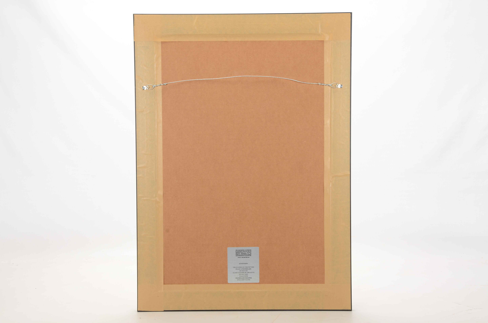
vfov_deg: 22.5
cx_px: 244
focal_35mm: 60
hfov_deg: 33.5
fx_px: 812
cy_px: 162
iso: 200
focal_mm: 40
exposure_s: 1/160
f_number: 14
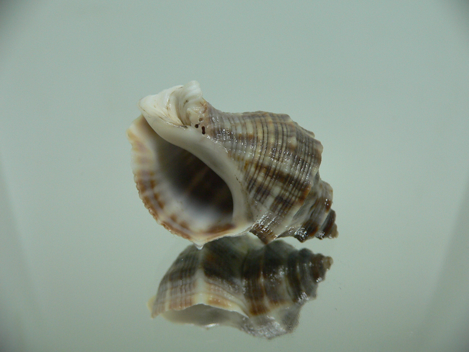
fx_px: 474
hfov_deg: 52.6
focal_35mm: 35
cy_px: 176
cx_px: 234
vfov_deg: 40.7
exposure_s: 1/60
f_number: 2.8
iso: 150
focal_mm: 4.6
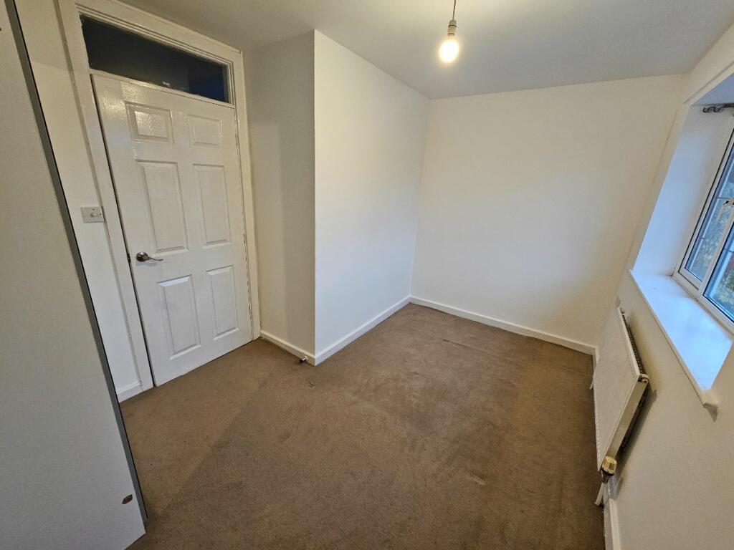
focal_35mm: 13
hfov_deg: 106.2
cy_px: 275
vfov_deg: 89.9
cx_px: 367
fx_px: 276
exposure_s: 1/50
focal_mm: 2.2
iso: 200
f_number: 2.2
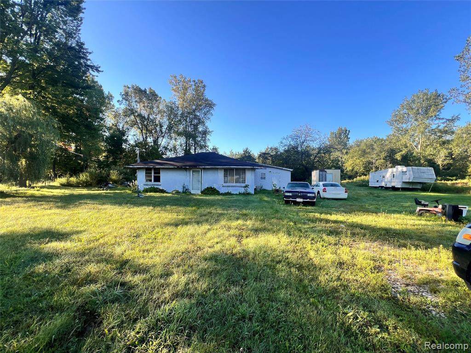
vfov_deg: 89.9
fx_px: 177
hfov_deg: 106.2
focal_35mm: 13
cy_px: 176
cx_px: 236
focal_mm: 1.57
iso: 32
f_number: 1.8
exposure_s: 1/481
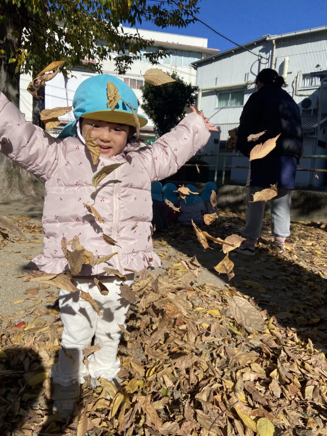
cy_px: 218
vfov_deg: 67.3
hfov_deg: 53.1
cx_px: 164
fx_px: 327
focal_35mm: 26
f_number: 1.8
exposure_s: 1/3846
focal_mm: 4.25
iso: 32
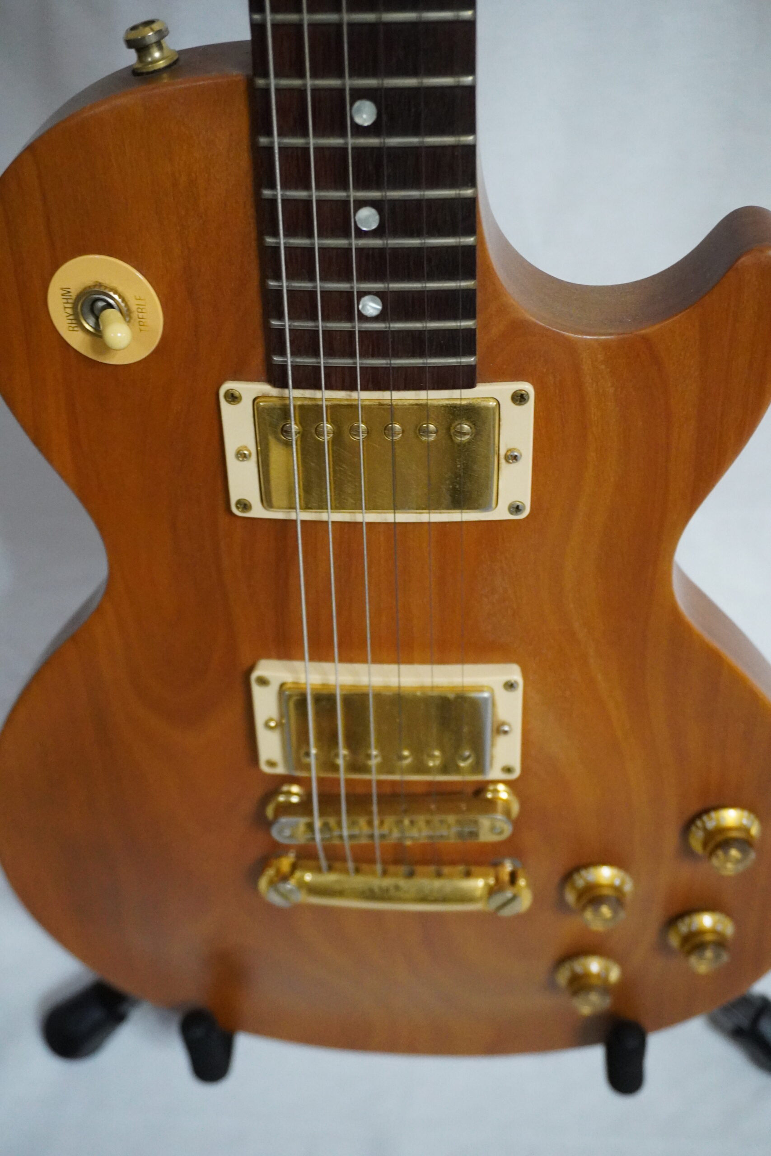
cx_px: 386
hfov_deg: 34.2
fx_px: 1253
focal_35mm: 39
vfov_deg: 49.6
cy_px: 578
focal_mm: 26
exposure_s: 1/160
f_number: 4.5
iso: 6400
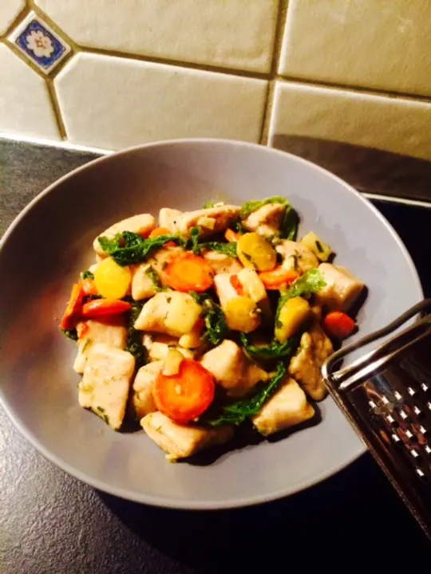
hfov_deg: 48.2
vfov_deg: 61.7
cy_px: 287
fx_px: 481
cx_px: 216
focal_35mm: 29
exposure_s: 1/25
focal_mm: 4.15
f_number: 2.2
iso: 320
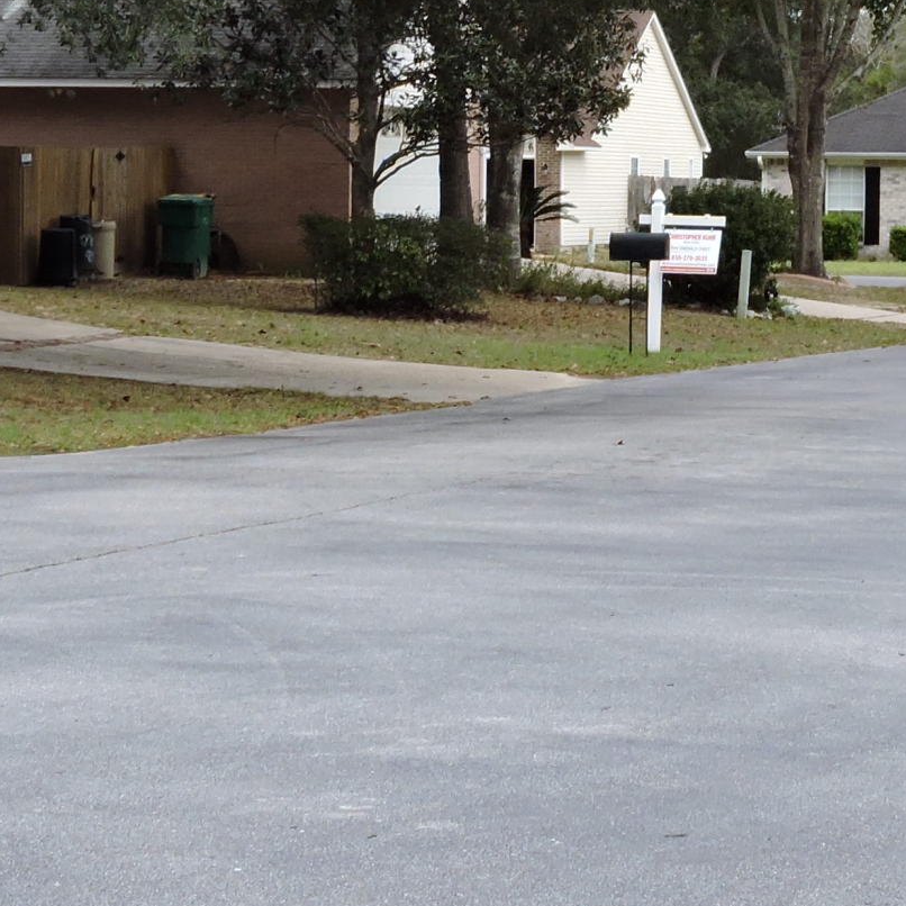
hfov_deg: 11.7
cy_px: 281
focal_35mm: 148
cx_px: 858
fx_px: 4382
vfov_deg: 11.8
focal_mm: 8.1
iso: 100
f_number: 4
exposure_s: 1/250
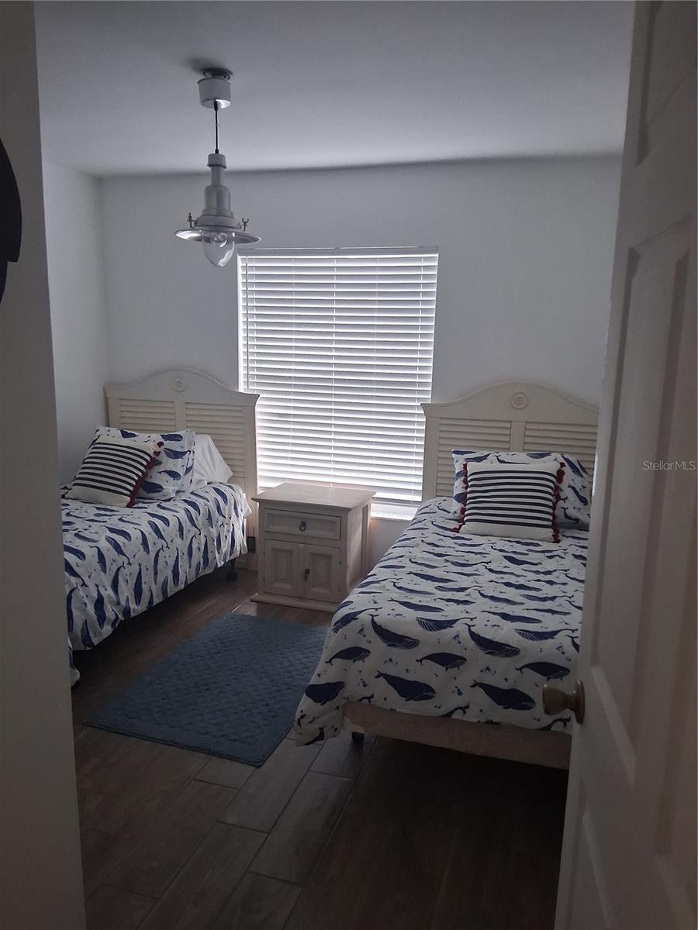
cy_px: 465
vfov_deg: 67.3
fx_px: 699
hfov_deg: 53.1
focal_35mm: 26
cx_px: 349
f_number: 1.8
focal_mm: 3.98
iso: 320
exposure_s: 1/120
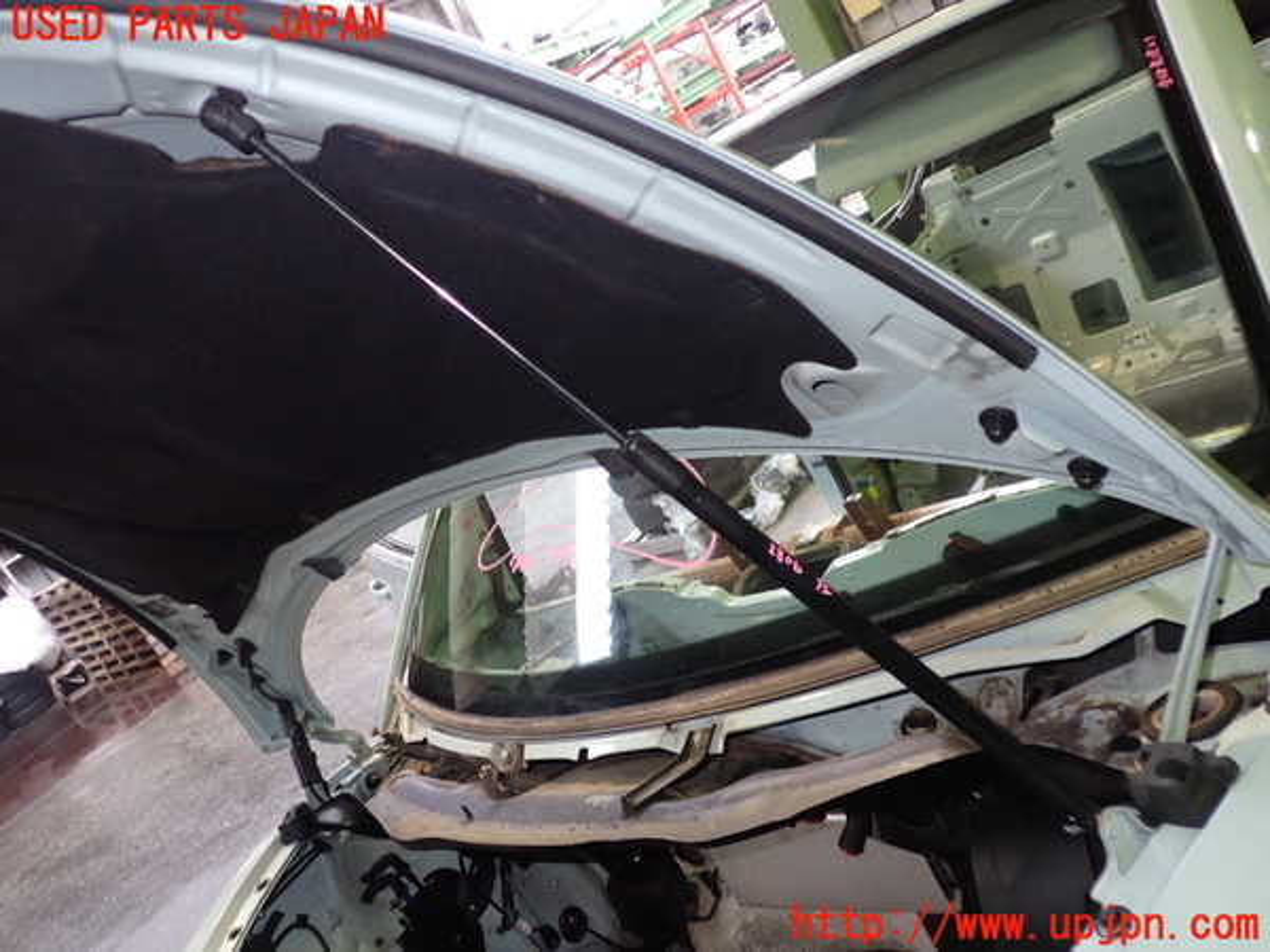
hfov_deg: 60.0
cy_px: 476
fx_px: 1101
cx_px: 635
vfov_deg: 46.8
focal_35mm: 30
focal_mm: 5.4
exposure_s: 1/30
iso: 200
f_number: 2.3
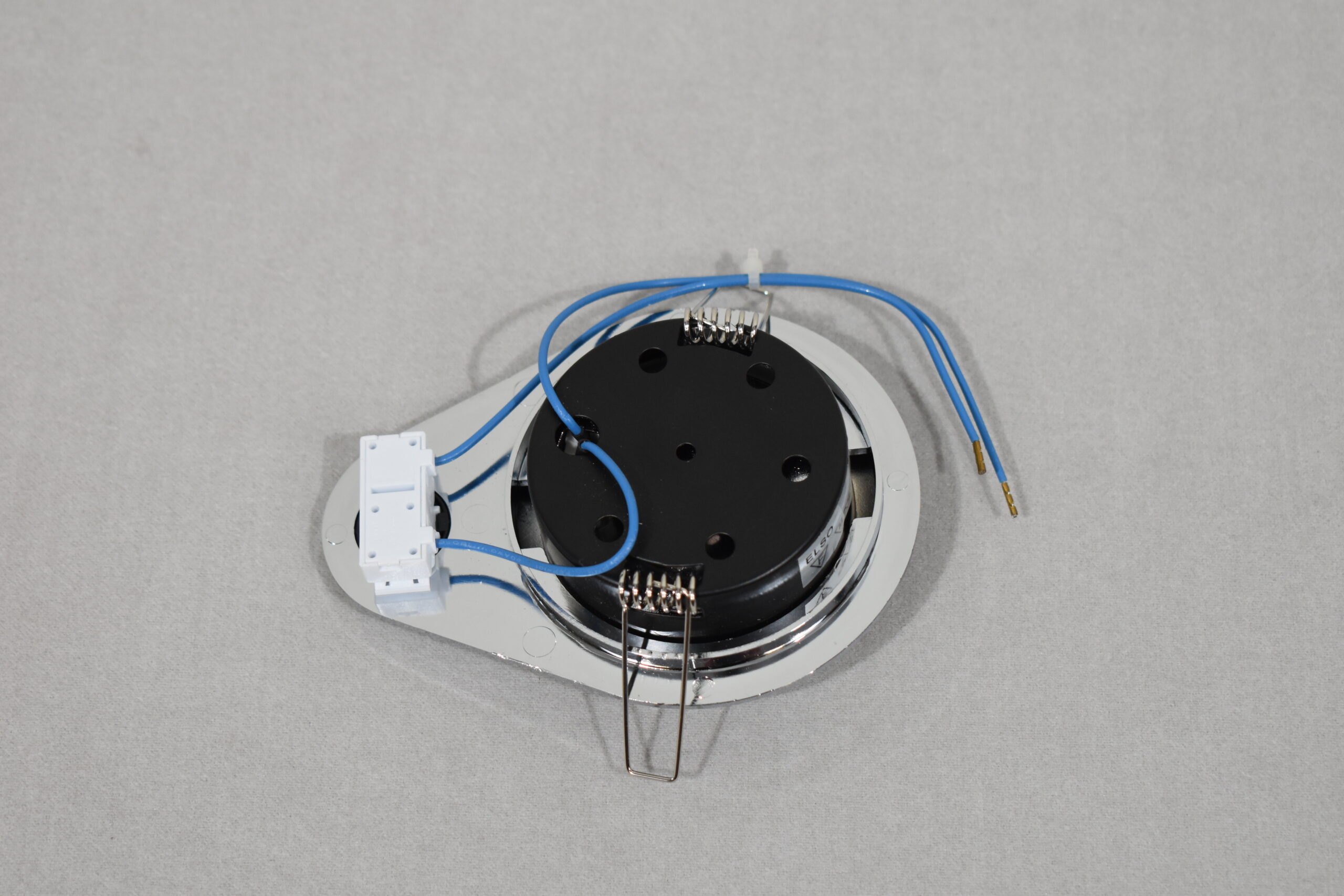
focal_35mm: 78
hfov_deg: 26.0
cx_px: 672
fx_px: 2912
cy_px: 448
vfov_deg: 17.5
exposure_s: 1/125
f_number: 5.6
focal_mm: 52
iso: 800
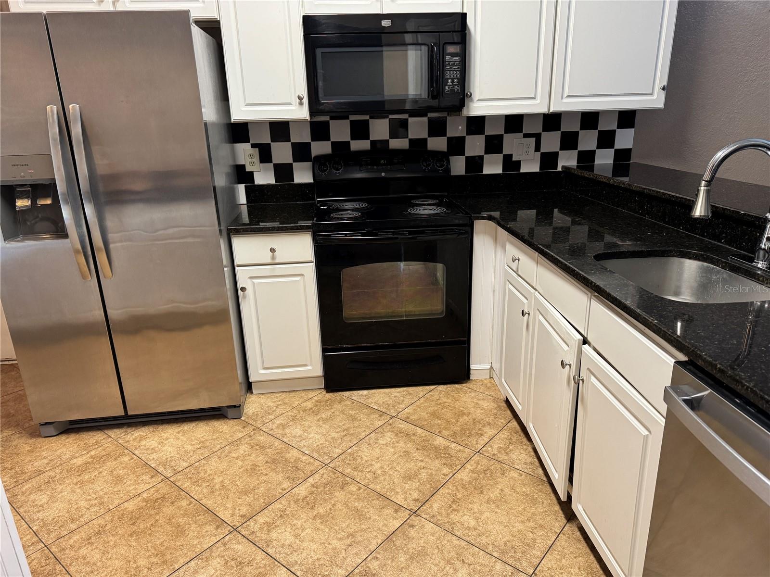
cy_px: 288
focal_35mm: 24
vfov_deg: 56.8
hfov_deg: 71.6
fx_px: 534
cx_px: 385
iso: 250
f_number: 1.78
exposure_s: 1/60
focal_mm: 6.76
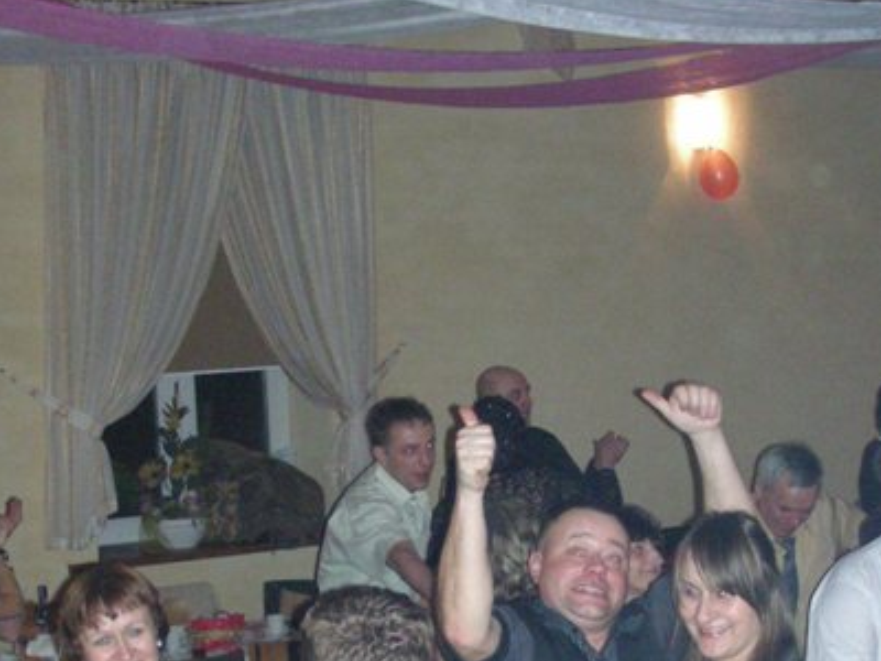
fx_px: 1934
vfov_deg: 18.9
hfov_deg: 25.6
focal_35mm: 76
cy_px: 635
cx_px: 491
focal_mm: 6.3
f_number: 3.5
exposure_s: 1/60
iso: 404
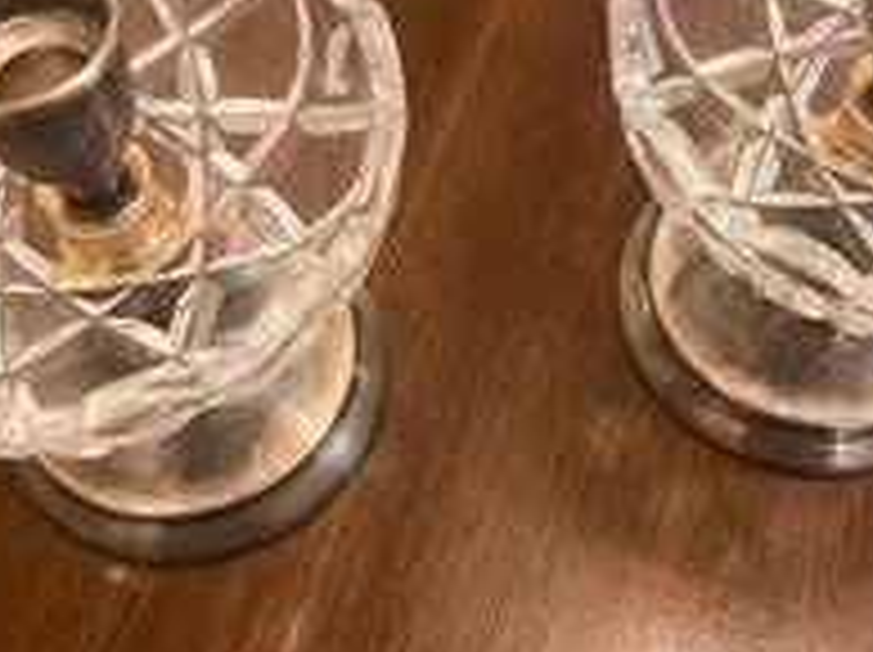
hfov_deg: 41.2
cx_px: 493
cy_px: 313
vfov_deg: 31.4
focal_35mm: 46
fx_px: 1159
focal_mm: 5.1
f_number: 1.6
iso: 500
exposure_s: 1/60
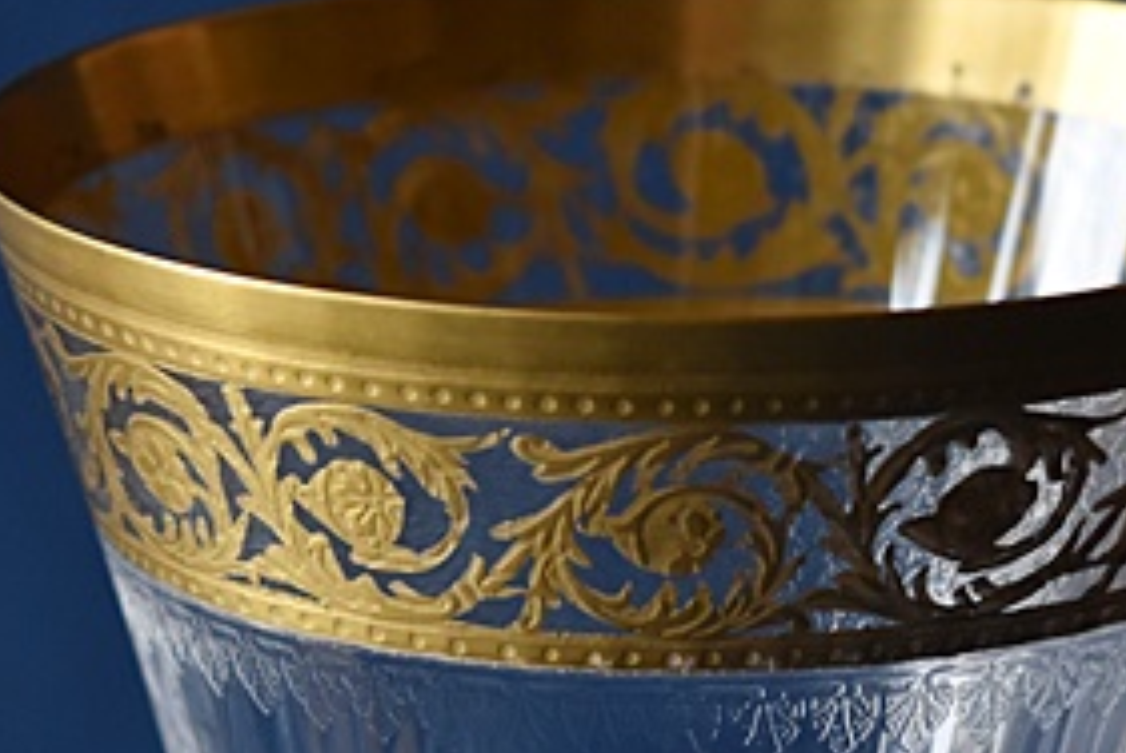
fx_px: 7340
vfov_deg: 5.9
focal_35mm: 234
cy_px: 783
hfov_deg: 8.8
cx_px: 597
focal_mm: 55
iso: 800
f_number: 5.6
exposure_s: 1/8
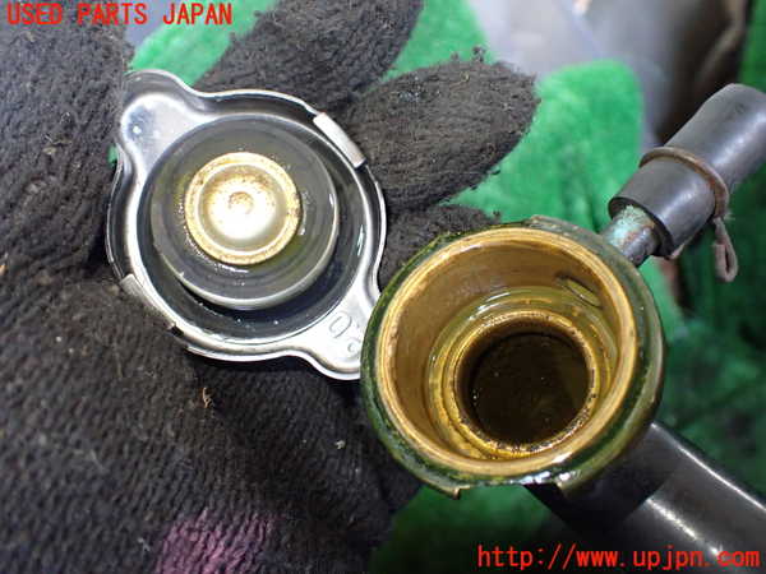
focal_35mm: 30
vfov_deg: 46.8
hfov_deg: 60.0
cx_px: 383
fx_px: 664
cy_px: 287
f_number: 2.3
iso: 800
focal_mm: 5.4
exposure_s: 1/125
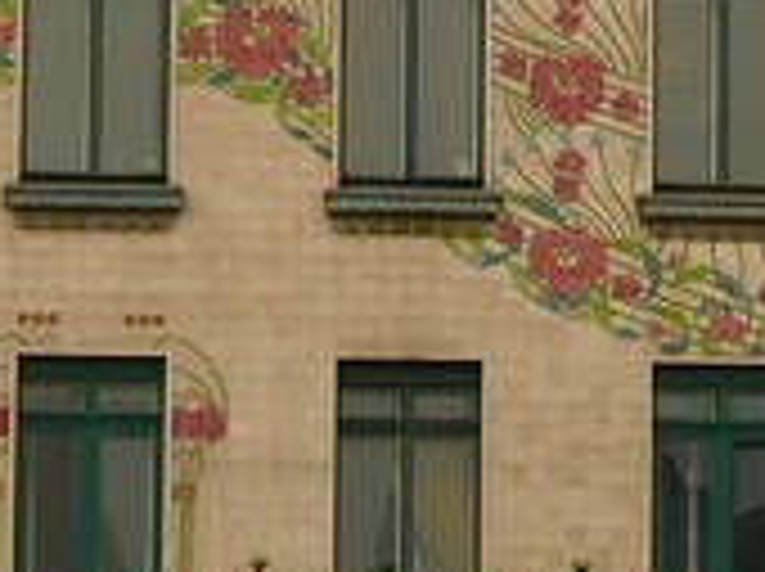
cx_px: 1305
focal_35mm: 415
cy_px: -401
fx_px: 9158
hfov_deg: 4.7
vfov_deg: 3.6
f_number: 4
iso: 100
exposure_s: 1/160
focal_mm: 19.8
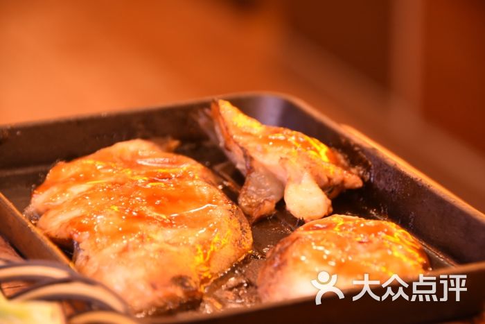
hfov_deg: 11.4
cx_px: 242
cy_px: 162
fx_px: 2425
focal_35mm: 180
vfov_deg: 7.6
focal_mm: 120
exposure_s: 1/13
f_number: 5.3
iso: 1000
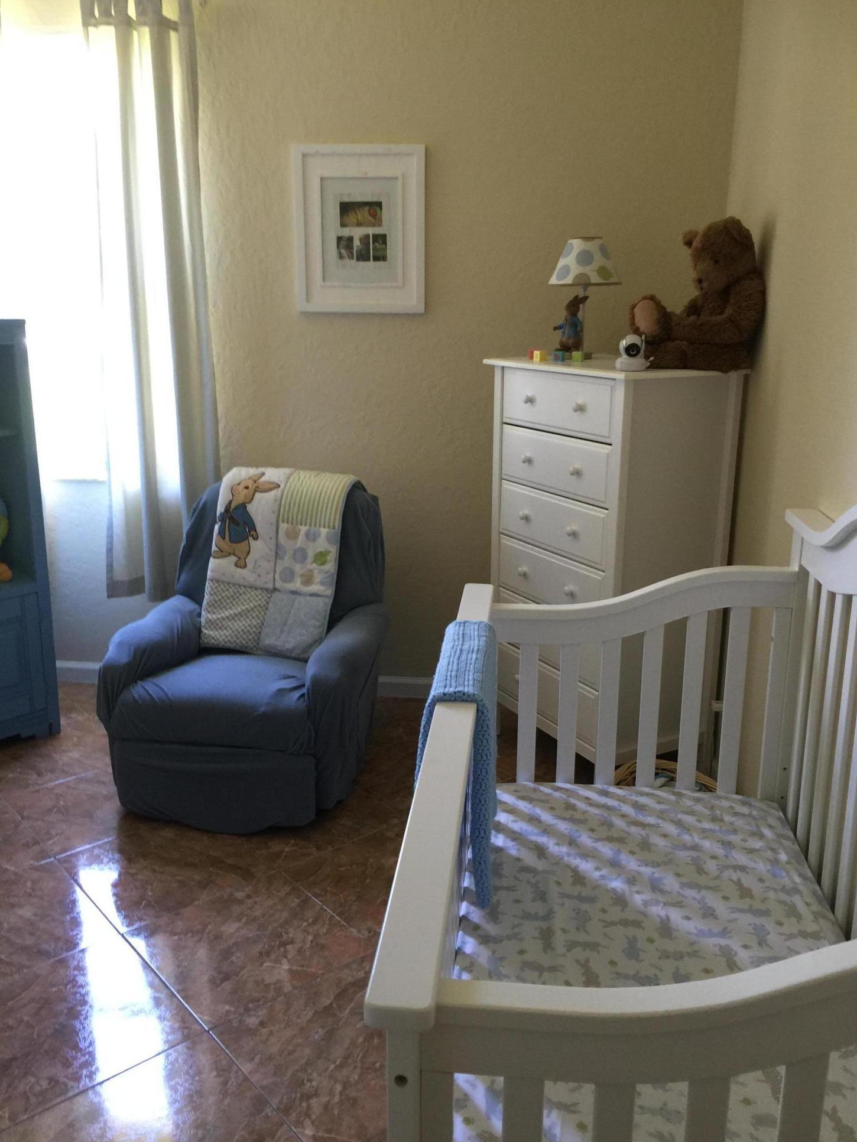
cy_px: 582
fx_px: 990
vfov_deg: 60.0
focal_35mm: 30
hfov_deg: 46.8
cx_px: 429
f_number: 2.2
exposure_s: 1/15
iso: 32
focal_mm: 4.15
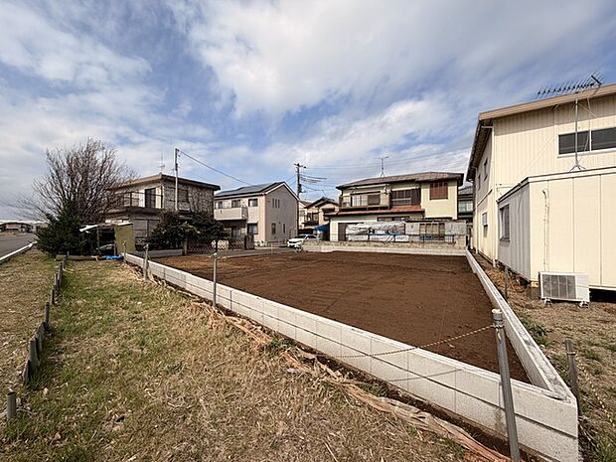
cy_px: 231
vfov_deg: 85.7
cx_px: 308
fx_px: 249
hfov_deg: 102.1
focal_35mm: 14
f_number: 2.2
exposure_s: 1/1312
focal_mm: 2.22
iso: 20
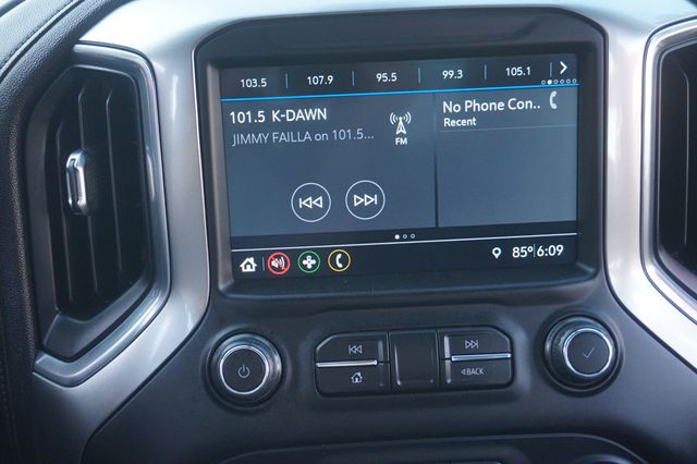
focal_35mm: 42
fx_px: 813
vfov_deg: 31.9
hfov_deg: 46.4
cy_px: 232
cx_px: 348
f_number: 4.5
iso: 500
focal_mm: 28
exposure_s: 1/60
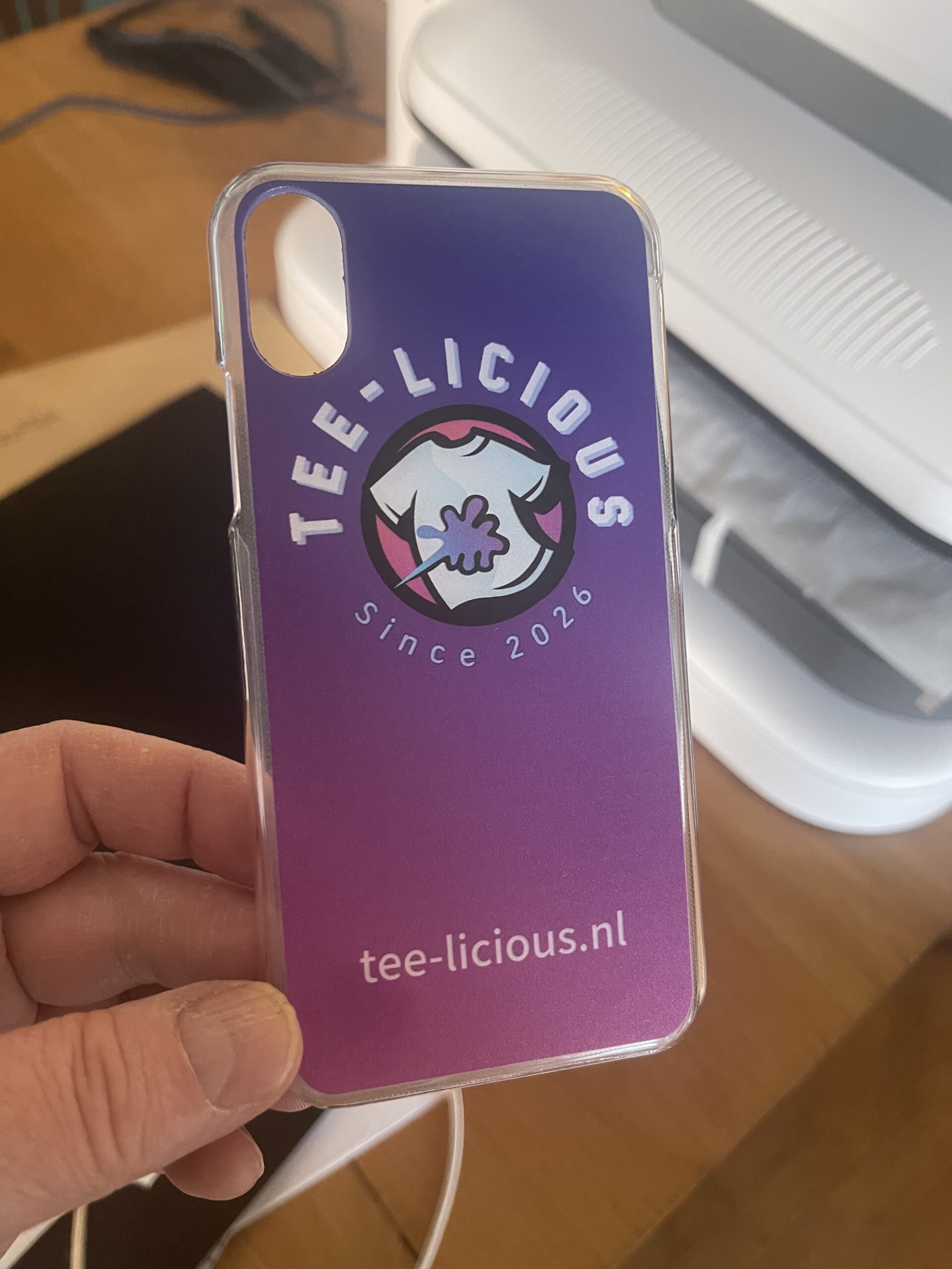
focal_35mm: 25
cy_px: 634
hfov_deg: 54.9
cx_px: 476
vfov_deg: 69.4
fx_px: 917
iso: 400
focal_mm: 5.1
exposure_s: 1/50
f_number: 1.6
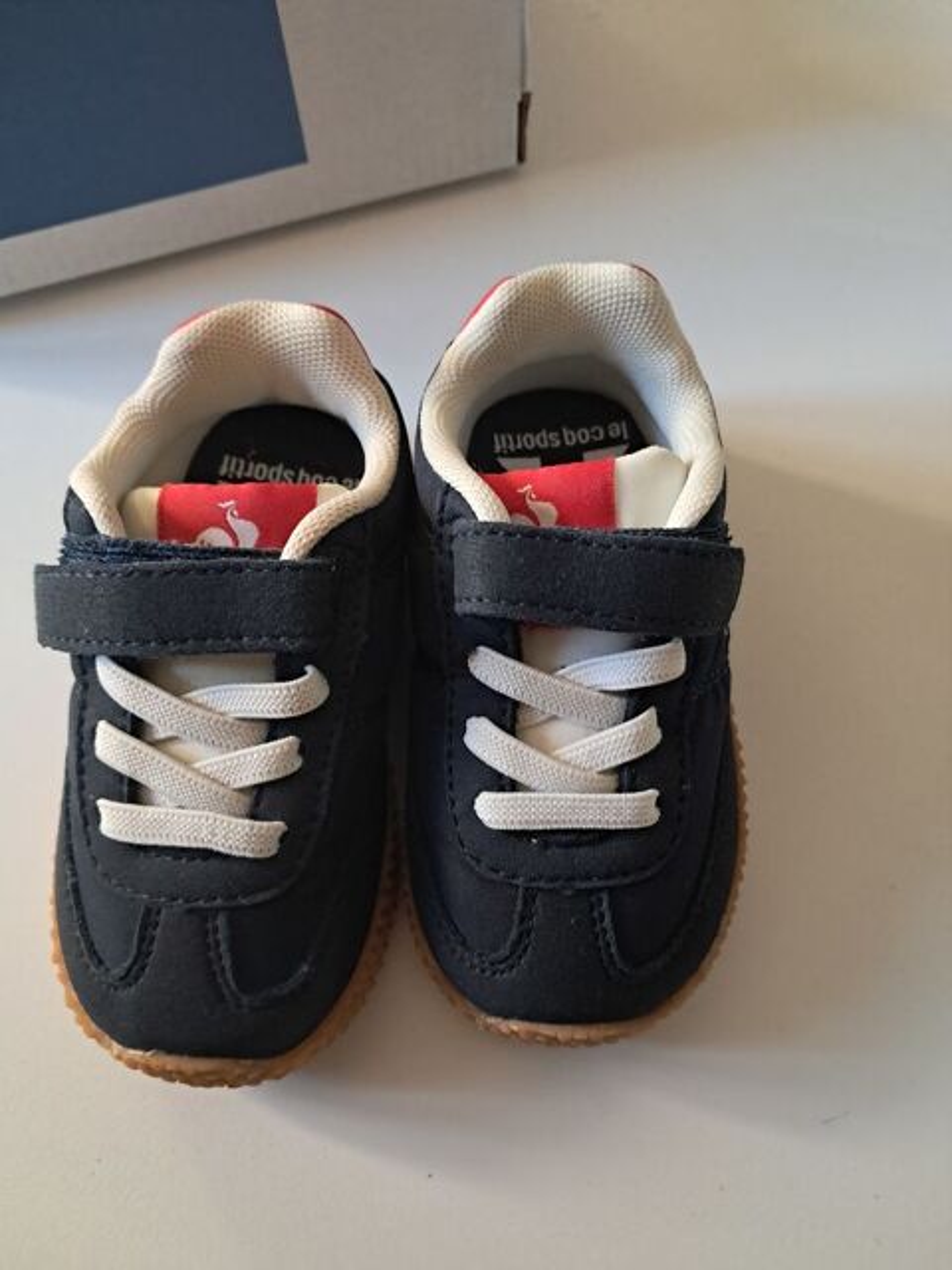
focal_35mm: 27
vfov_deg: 65.3
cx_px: 476
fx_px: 990
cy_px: 635
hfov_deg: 51.4
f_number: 1.8
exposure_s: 1/50
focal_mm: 4
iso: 640
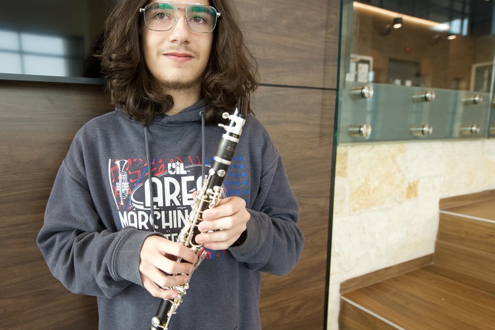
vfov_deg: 53.1
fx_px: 330
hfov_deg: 72.6
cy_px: 174
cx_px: 188
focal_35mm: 24
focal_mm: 17
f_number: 2.8
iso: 1250
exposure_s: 1/800
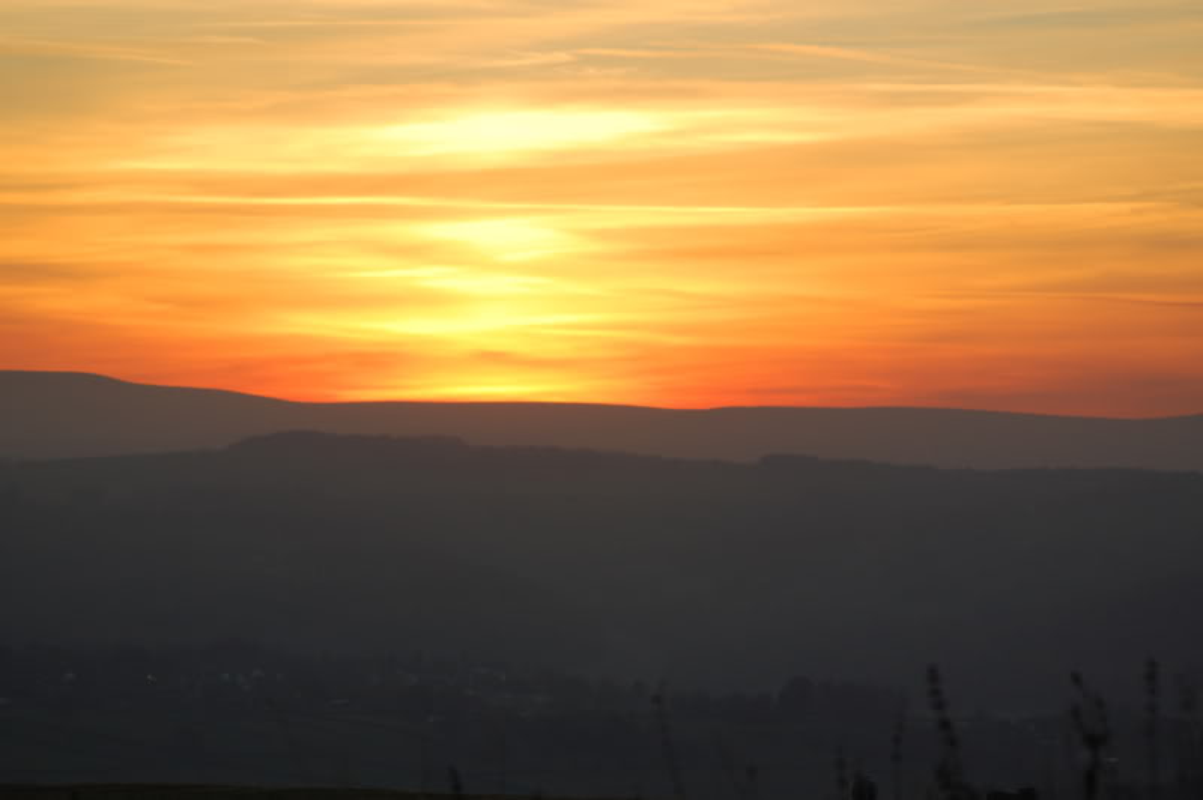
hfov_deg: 11.4
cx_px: 602
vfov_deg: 7.6
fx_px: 6010
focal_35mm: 180
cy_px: 400
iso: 400
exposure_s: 1/400
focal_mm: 120
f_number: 5
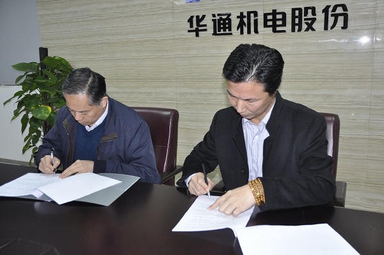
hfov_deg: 53.2
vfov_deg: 36.8
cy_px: 128
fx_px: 383
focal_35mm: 36
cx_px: 192
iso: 800
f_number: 4
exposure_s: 1/60
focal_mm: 24
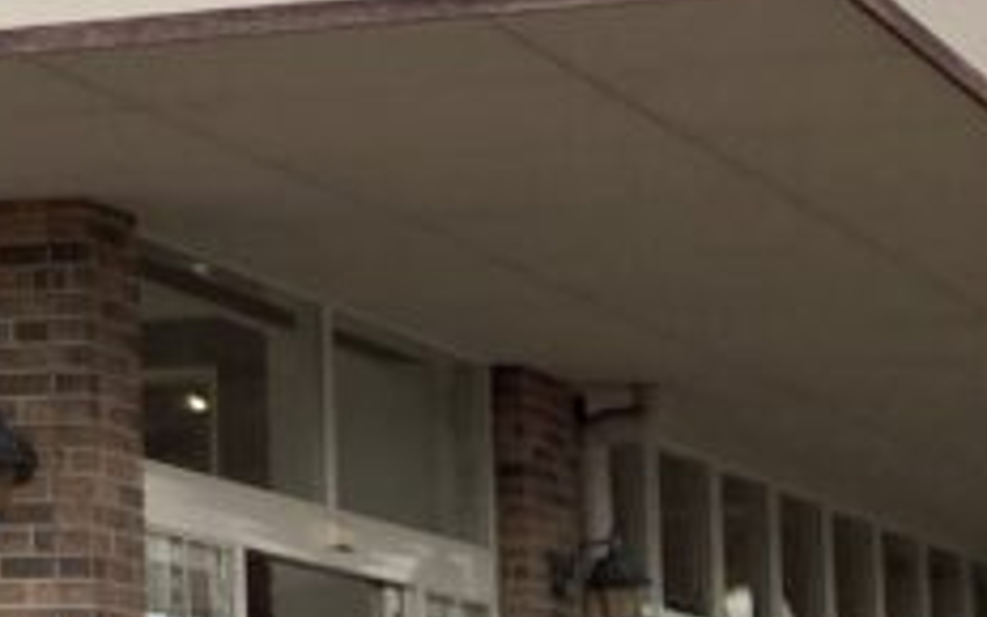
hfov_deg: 10.9
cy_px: 204
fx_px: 4411
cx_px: -1349
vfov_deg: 8.0
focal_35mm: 164
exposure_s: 1/392
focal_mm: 3.99
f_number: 1.8
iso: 20
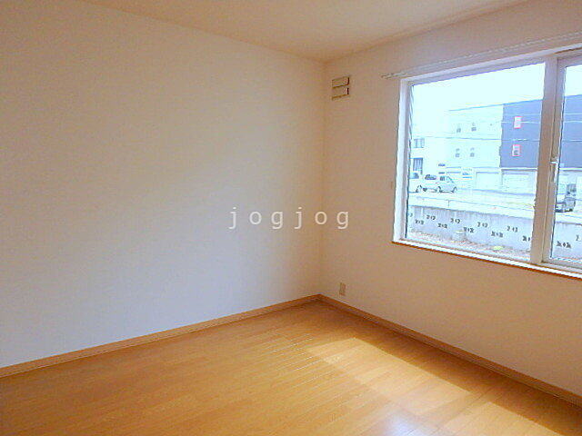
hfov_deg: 79.0
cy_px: 218
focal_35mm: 21
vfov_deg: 63.4
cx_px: 291
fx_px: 353
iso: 125
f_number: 3.5
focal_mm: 3.7
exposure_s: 1/160
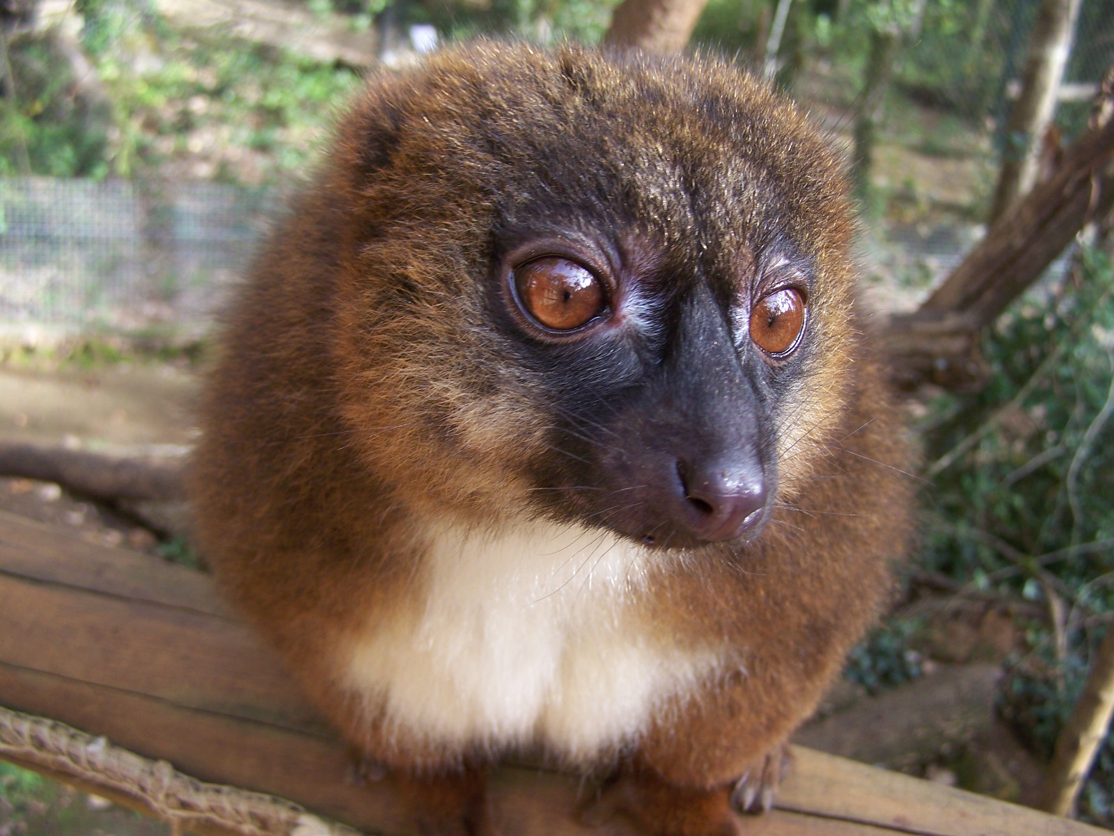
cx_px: 557
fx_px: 1223
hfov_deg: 49.0
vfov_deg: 37.7
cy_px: 418
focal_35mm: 38
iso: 64
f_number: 2.8
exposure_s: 1/60
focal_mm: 6.3
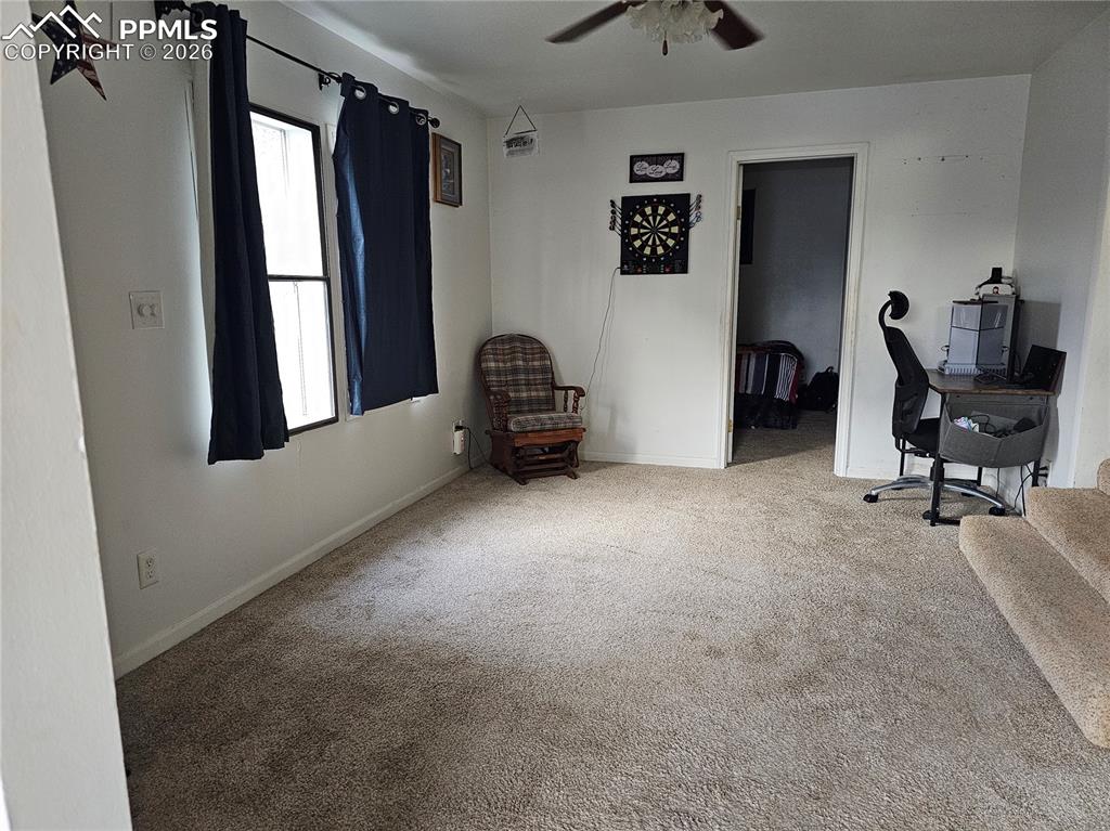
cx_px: 555
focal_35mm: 23
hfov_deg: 74.0
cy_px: 416
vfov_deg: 58.8
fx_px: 737
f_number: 1.7
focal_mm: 6.3
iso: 500
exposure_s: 1/120
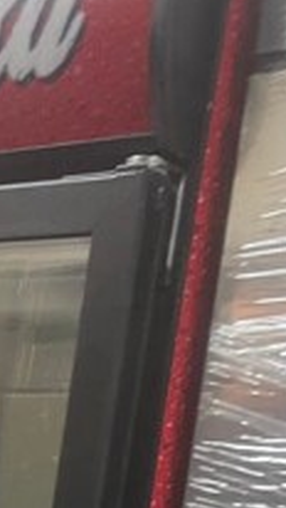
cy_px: 867
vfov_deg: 16.5
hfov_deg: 10.2
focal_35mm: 112
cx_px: -222
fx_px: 1509
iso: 320
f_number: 1.6
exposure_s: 1/60
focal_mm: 5.1
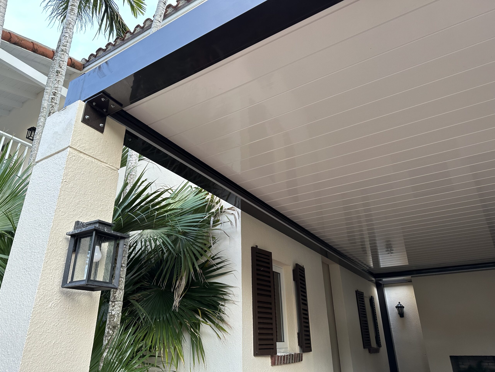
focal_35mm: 24
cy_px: 186
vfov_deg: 56.8
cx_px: 248
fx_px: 343
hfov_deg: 71.6
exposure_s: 1/121
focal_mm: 6.86
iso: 125
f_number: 1.78
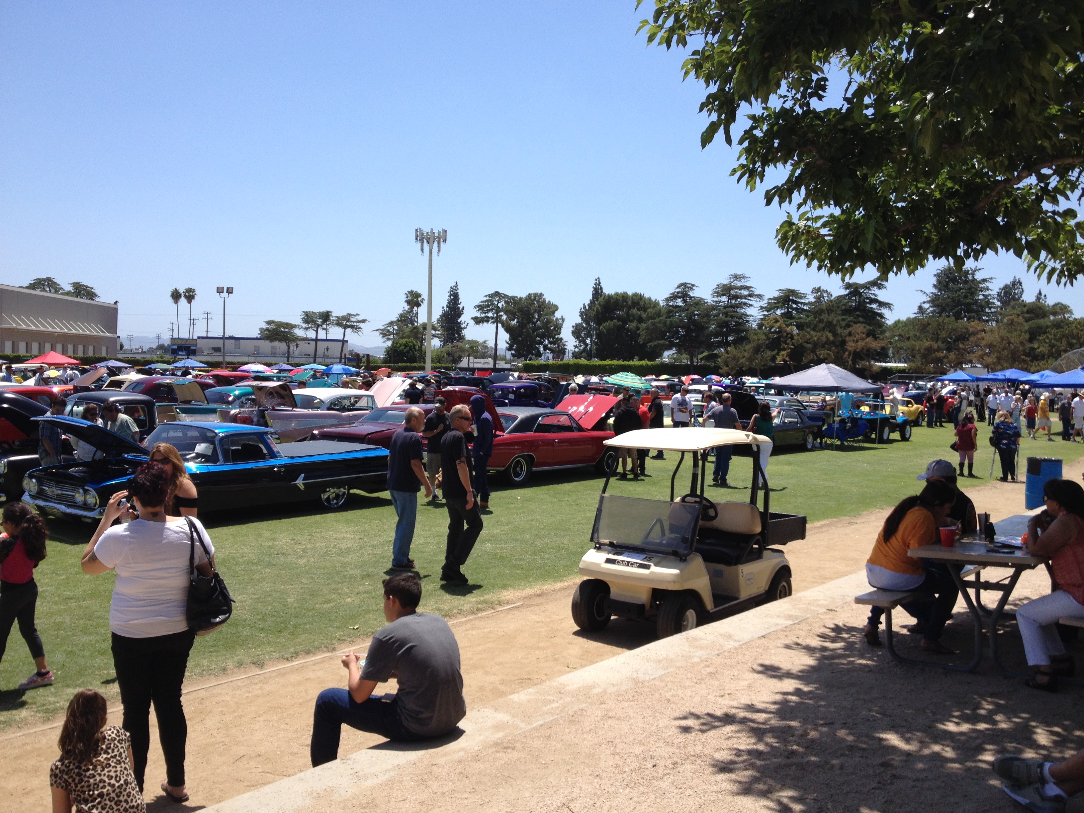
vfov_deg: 40.7
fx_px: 1096
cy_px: 406
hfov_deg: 52.6
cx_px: 542
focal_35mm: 35
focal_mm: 4.28
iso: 50
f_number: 2.4
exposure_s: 1/1727
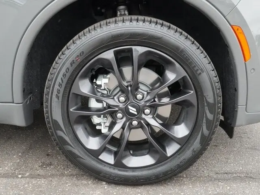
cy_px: 98
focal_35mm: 42
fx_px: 316
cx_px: 130
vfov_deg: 34.4
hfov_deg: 44.8
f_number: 10
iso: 2000
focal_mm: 21
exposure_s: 1/60
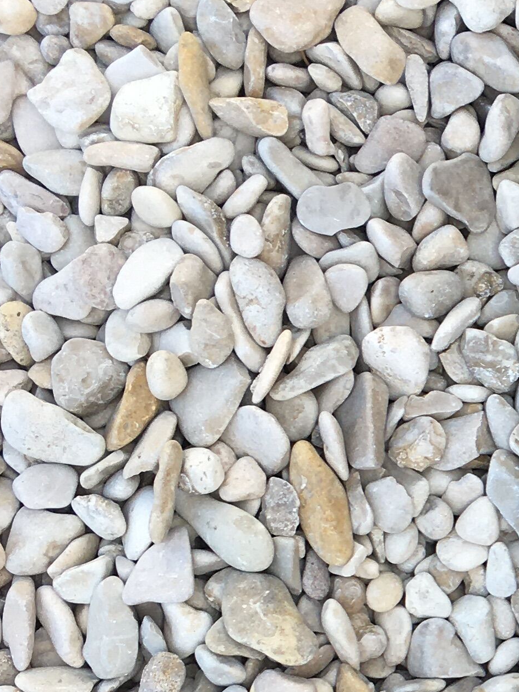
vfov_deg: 20.3
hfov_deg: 14.7
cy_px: 729
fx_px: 1859
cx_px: 808
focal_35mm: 93
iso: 25
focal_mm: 4.15
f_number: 2.2
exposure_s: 1/447
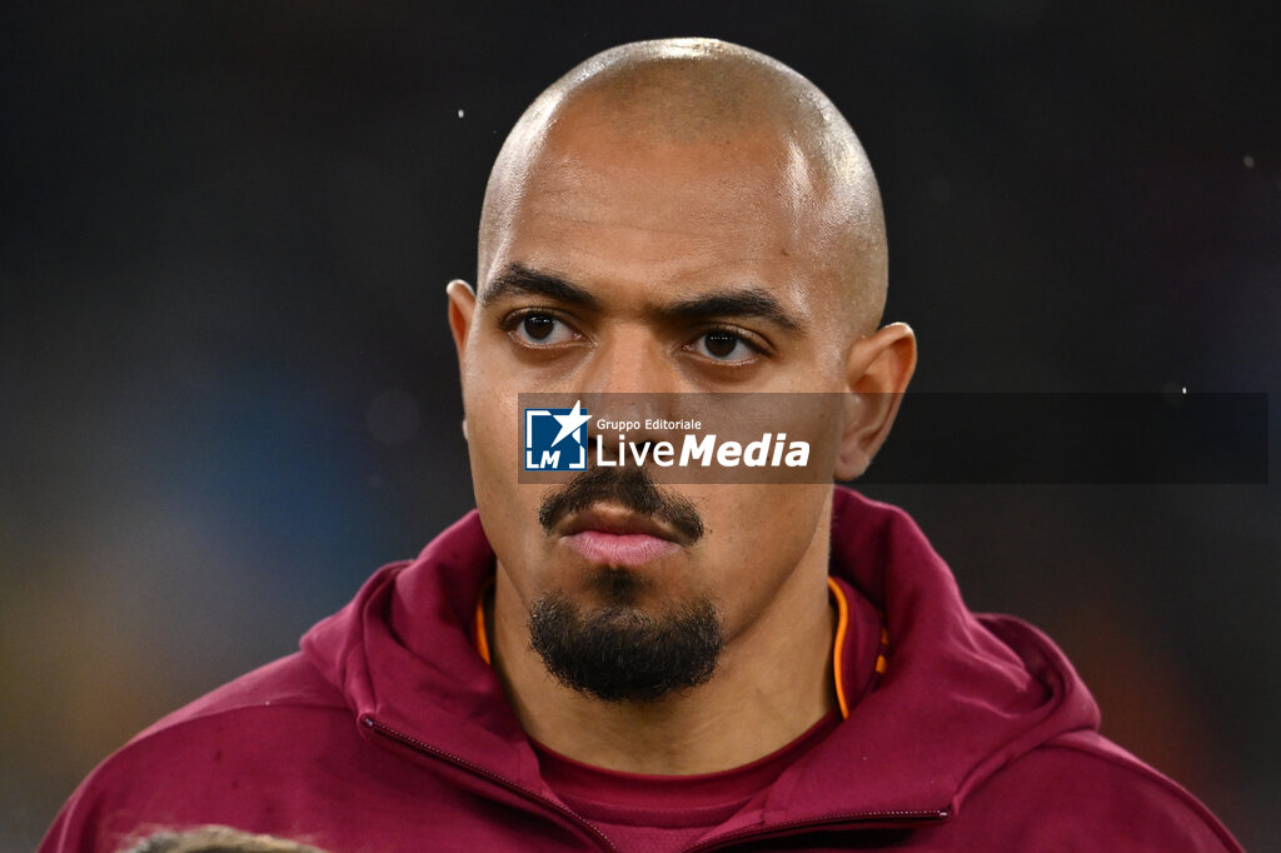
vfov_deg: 3.4
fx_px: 14228
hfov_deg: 5.2
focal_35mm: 400
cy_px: 426
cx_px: 640
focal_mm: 400
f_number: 3.2
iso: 1600
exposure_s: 1/2000
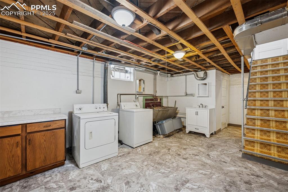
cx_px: 144
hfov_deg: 100.4
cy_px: 96
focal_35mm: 15
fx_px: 120
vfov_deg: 77.3
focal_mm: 15
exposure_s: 1/30
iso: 400
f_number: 2.8
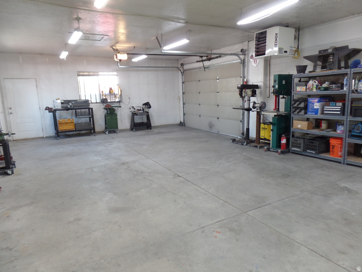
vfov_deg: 58.9
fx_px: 241
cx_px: 181
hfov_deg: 73.9
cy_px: 136
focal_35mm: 23
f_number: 2.8
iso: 200
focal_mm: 4.1
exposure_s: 1/30
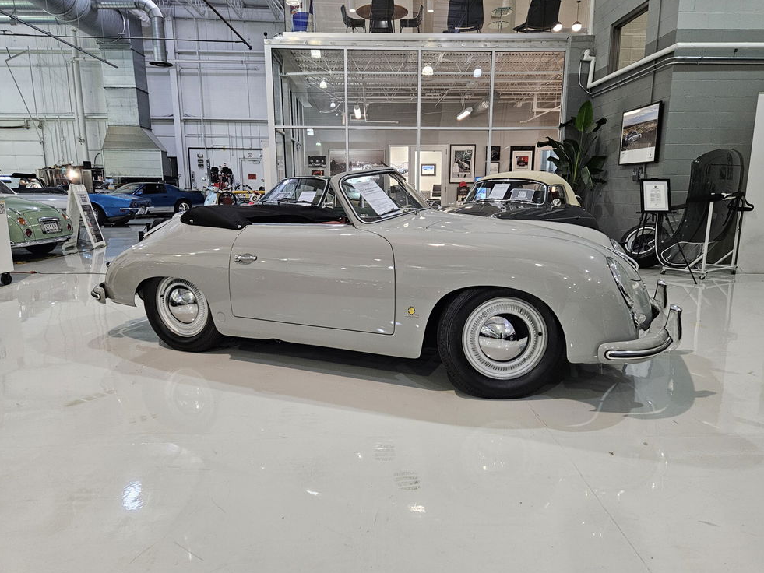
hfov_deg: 71.6
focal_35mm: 24
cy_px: 295
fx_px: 530
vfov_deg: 56.8
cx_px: 391
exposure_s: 1/120
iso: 800
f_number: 1.8
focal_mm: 5.4
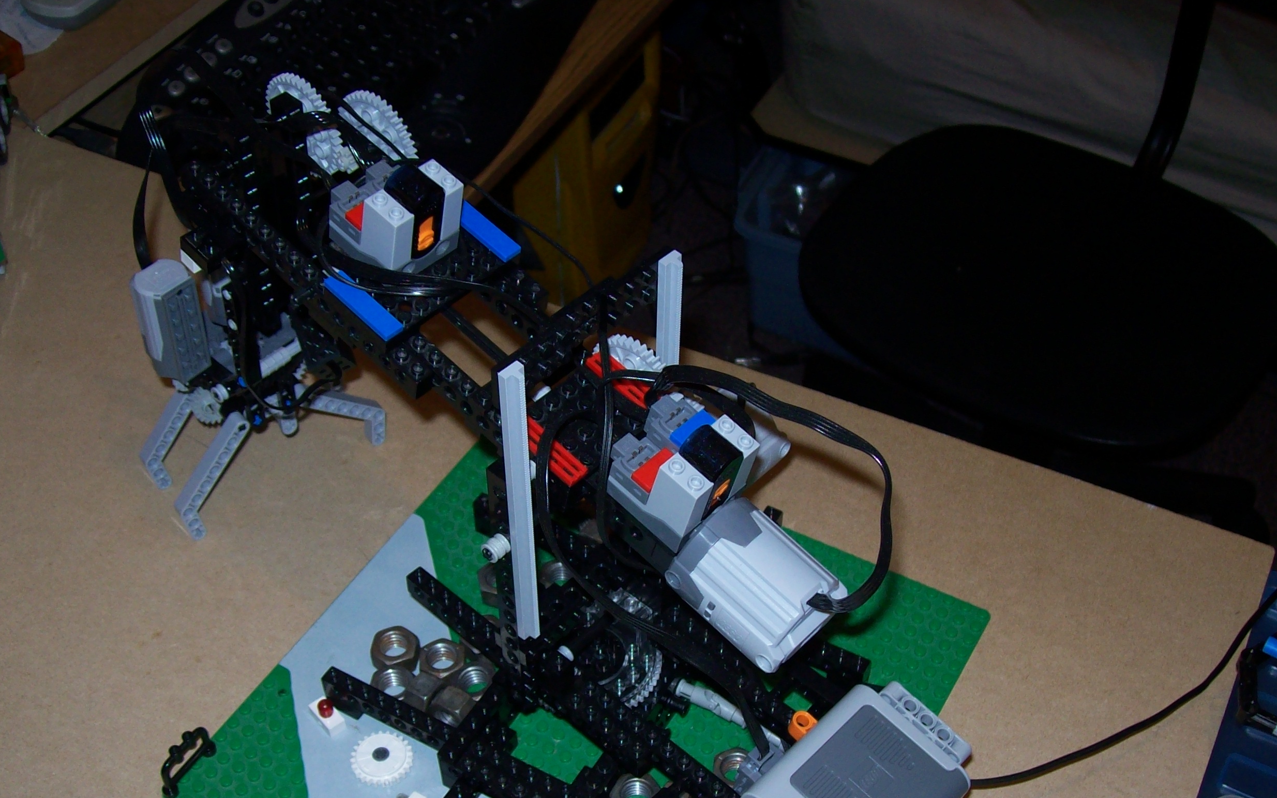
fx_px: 1531
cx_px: 600
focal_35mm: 44
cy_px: 545
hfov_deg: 45.2
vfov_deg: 29.0
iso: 80
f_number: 2.7
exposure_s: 1/64
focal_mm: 6
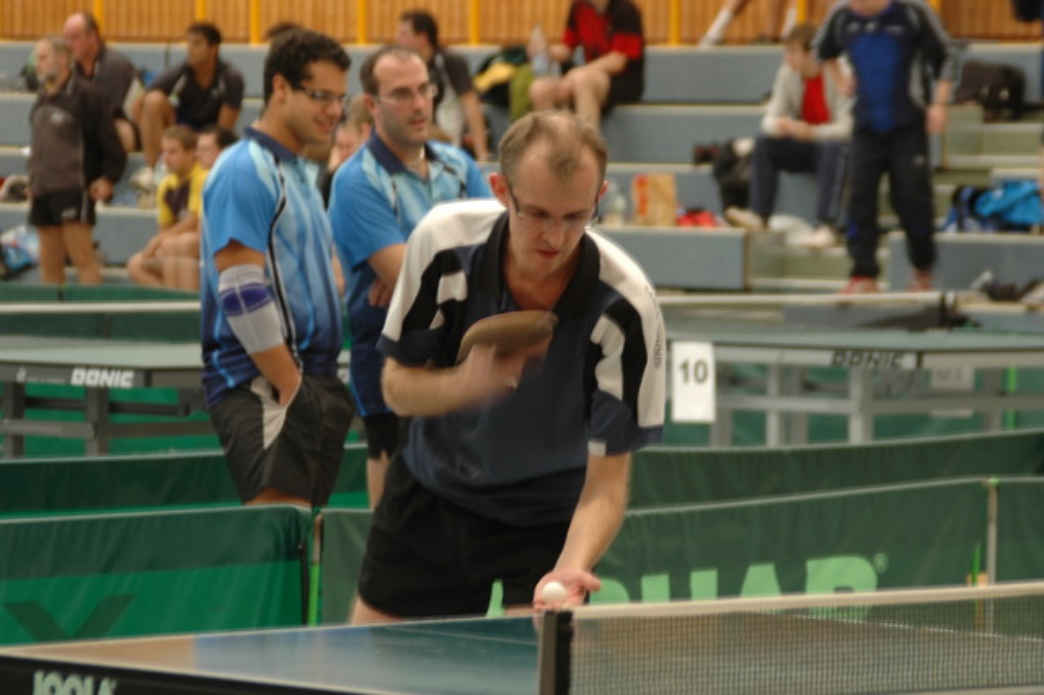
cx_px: 522
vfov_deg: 6.1
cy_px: 348
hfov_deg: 9.2
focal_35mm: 225
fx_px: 6521
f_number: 6.3
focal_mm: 150
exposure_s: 1/8
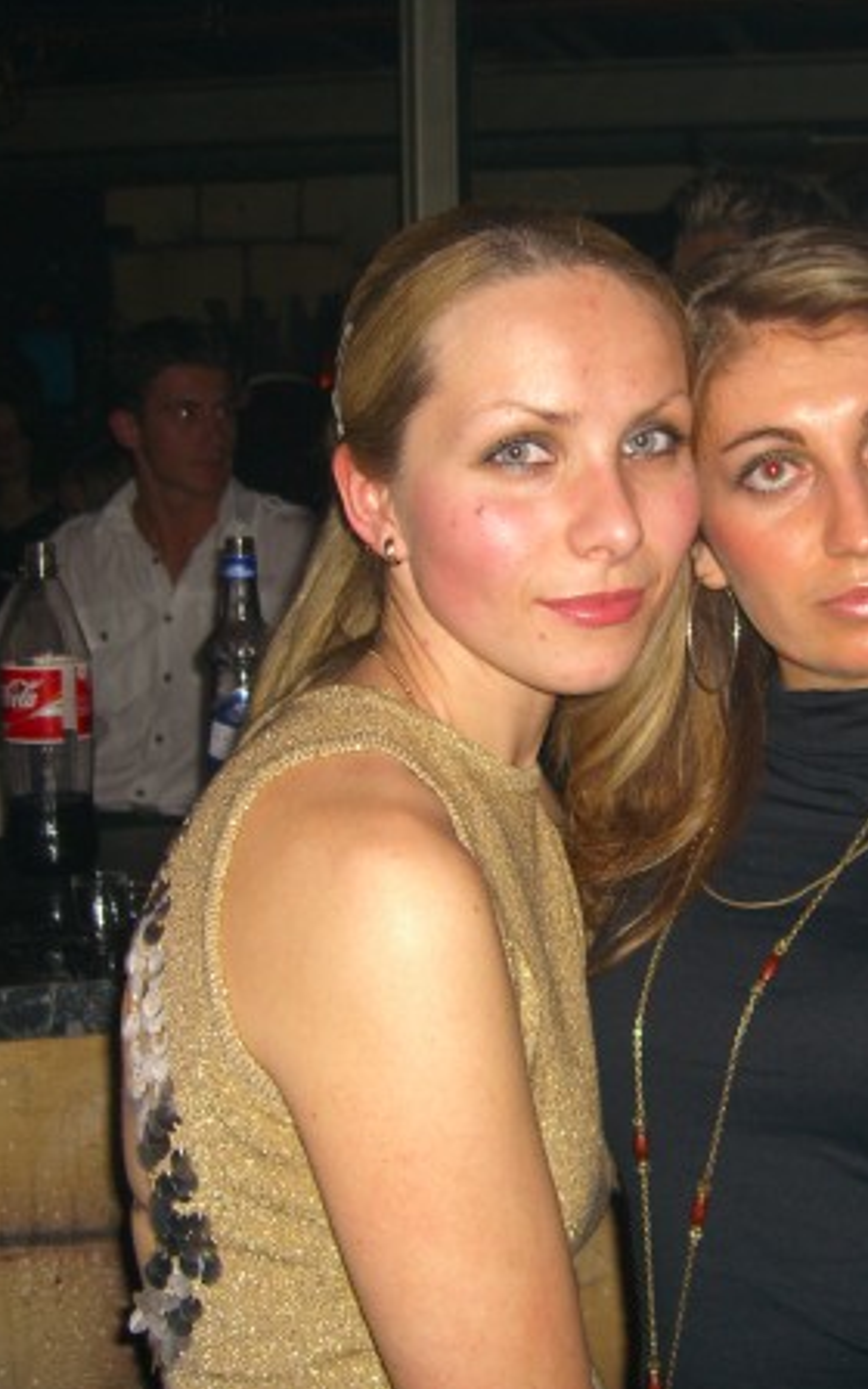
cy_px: 694
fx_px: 2044
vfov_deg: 37.5
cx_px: 666
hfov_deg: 23.7
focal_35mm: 54
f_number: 2.8
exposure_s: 1/60
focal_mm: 7.9
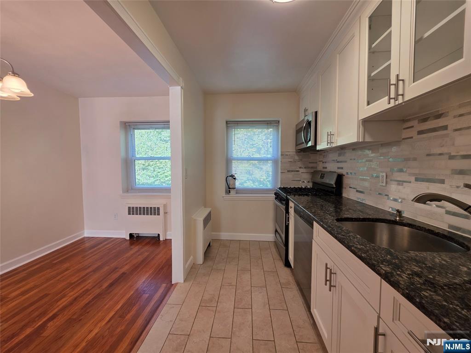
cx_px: 236
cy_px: 176
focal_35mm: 13
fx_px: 177
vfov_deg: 89.9
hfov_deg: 106.2
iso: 125
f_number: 1.9
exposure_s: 1/120
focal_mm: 2.2
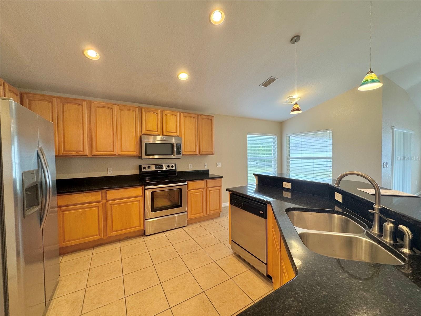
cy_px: 158
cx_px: 210
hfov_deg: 102.1
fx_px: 170
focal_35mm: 14
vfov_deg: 85.7
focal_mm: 2.22
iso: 200
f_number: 2.2
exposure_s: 1/60
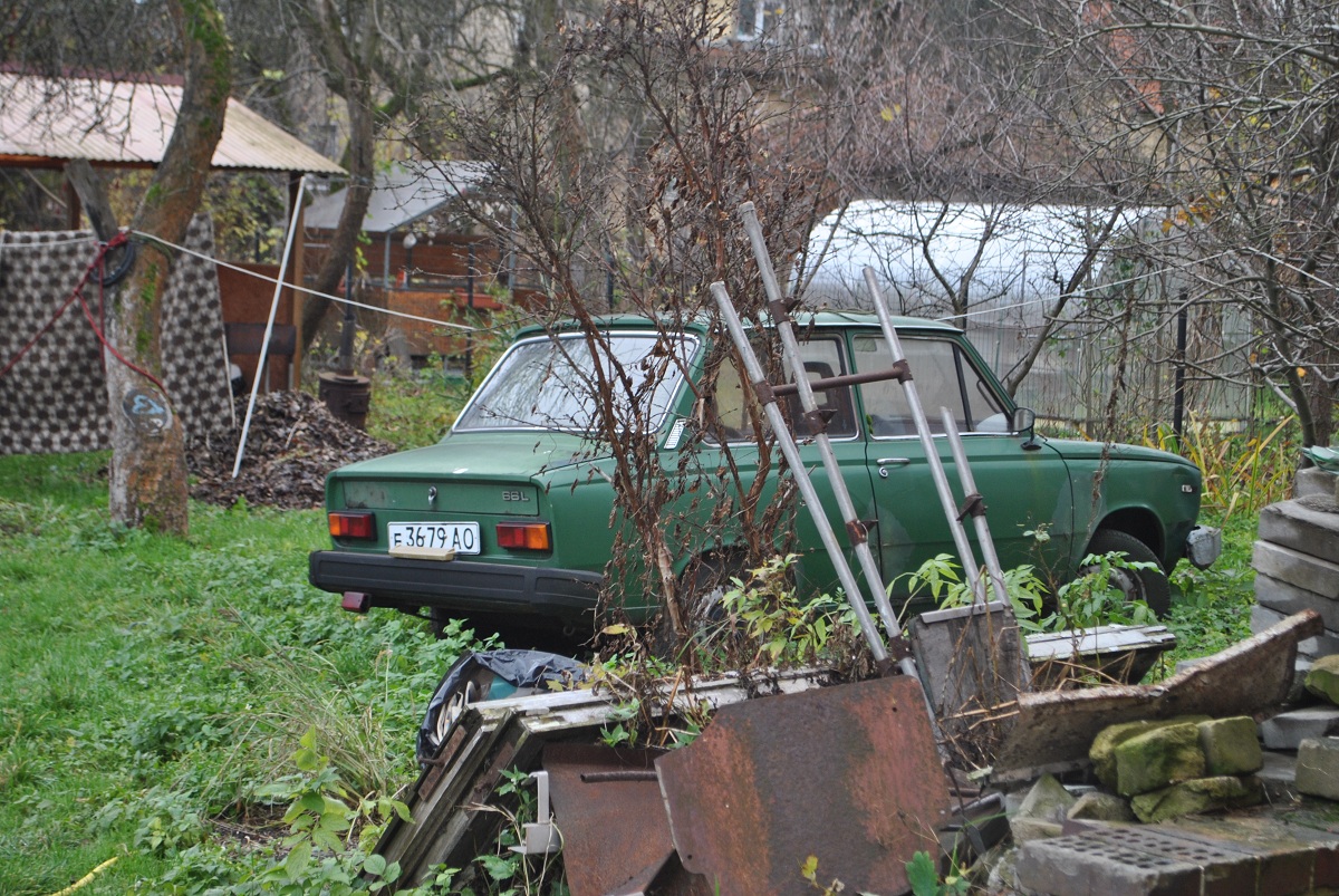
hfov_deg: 29.2
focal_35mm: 69
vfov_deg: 19.8
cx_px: 670
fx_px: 2569
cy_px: 448
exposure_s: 1/30
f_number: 5.3
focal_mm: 46
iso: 220
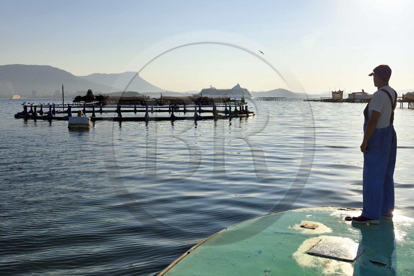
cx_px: 207
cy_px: 138
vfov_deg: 35.0
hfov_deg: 50.7
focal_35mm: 38
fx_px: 437
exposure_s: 1/320
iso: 200
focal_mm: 38
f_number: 14
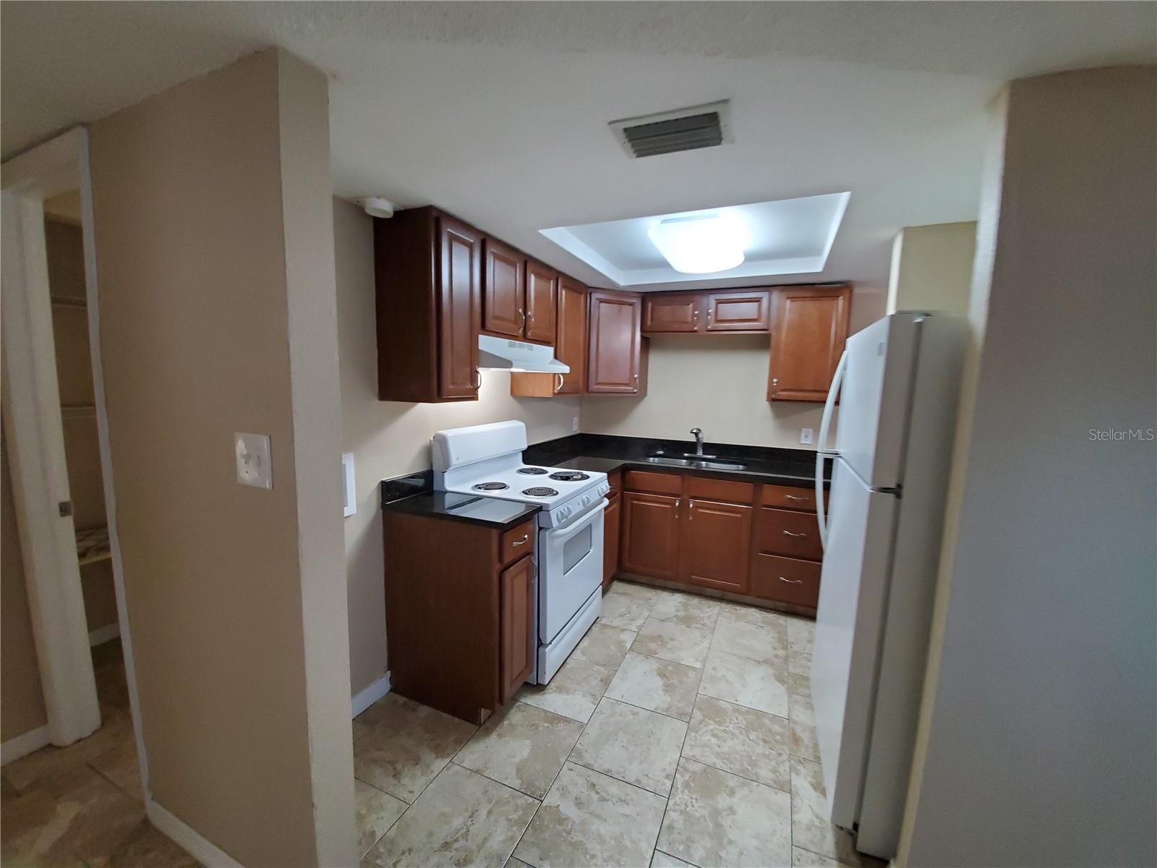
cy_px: 434
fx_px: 435
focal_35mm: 13
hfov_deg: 106.2
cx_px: 578
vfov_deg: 89.9
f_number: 2.2
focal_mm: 1.8
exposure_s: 1/29
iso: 500
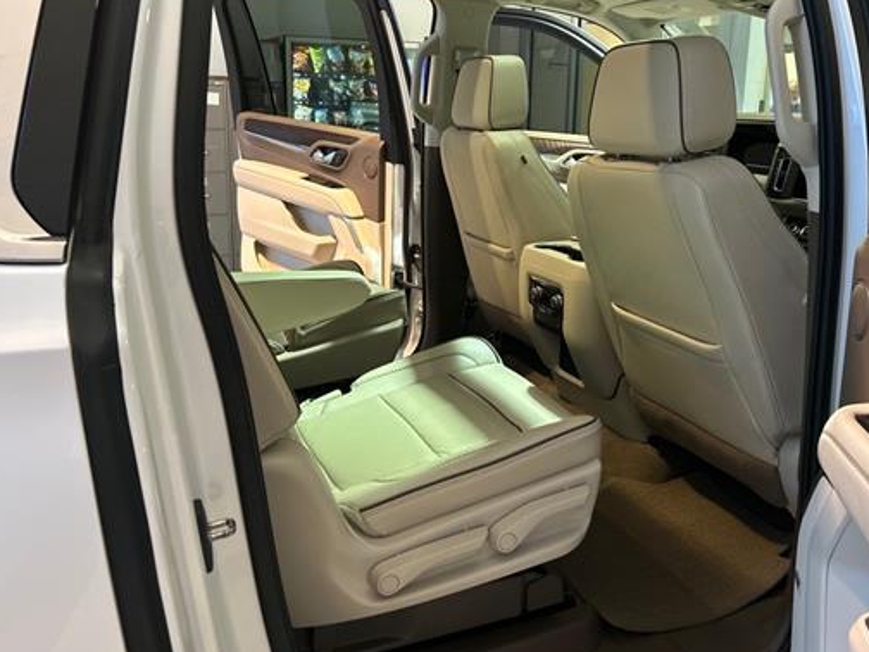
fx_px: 828
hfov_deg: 55.2
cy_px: 260
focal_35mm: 33
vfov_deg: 42.7
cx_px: 488
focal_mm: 5.7
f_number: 1.5
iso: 500
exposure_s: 1/58
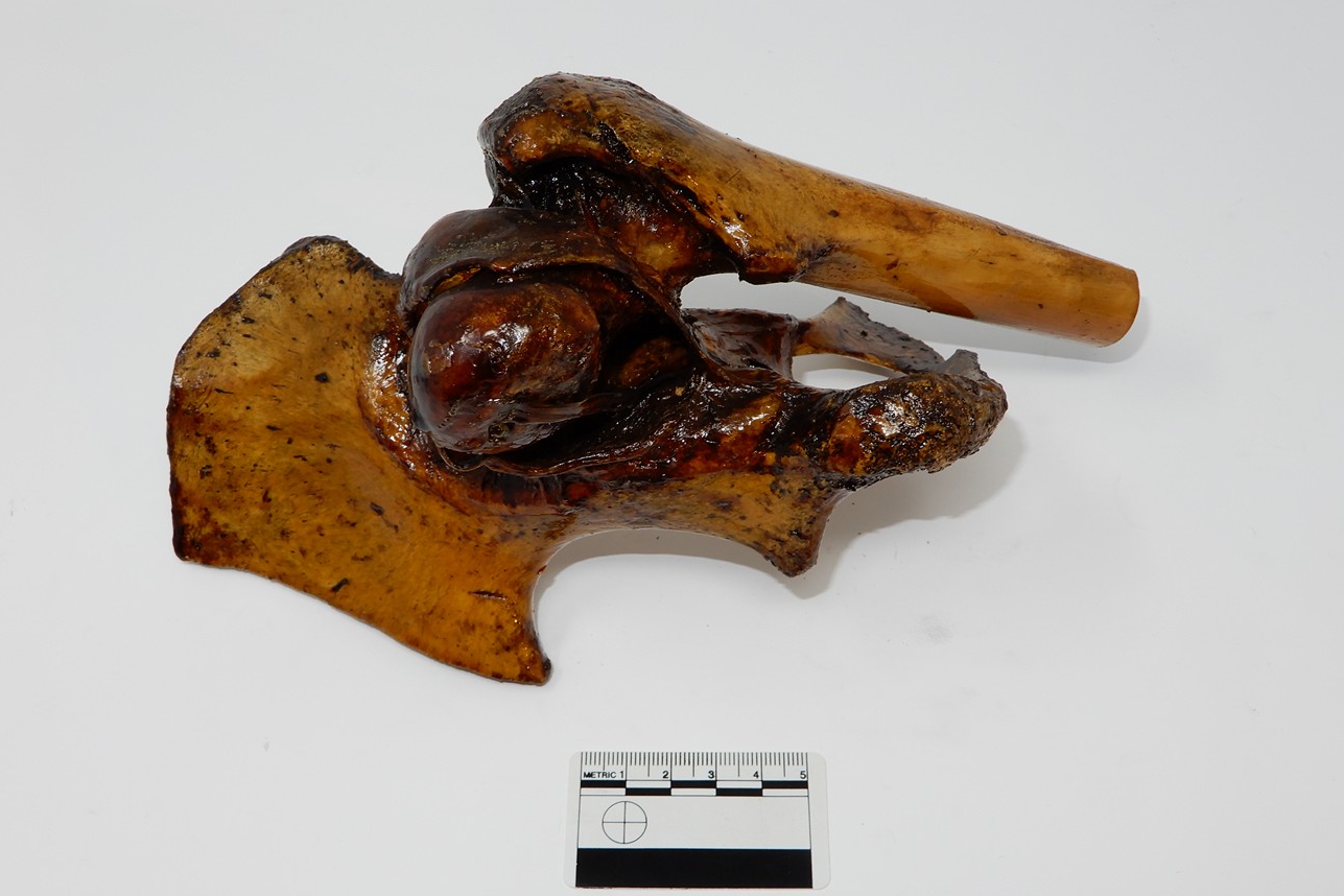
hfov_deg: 44.5
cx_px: 675
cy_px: 471
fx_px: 1643
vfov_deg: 30.5
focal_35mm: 44
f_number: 4.5
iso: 80
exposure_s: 1/50
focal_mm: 7.5
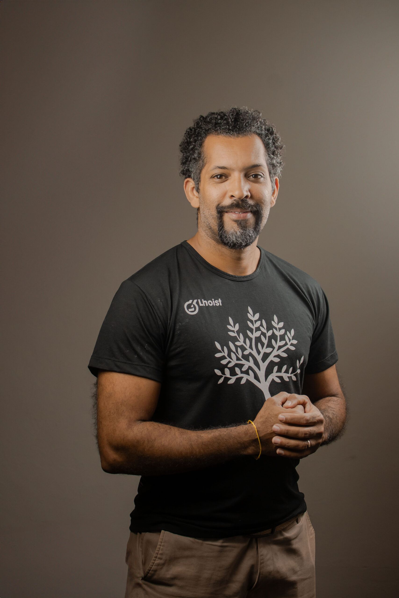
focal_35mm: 52
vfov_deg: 38.2
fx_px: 864
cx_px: 200
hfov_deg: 26.0
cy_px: 299
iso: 500
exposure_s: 1/250
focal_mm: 35
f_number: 4
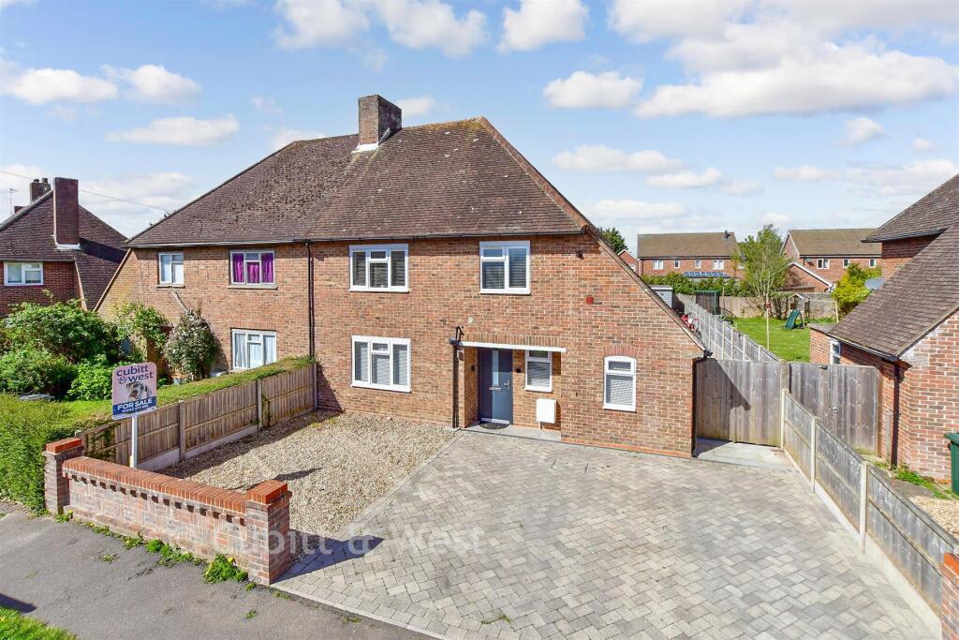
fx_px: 400
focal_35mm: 15
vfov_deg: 77.3
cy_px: 320
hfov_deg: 100.4
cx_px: 480
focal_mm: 10
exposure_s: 1/800
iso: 400
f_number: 8
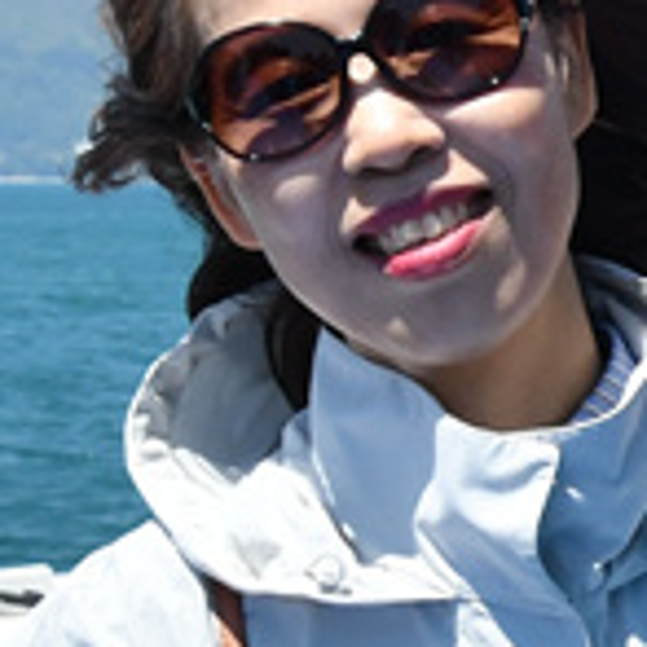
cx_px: 1008
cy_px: 398
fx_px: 4885
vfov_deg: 7.6
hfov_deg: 7.4
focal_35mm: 231
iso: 800
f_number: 14
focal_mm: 26
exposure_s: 1/800
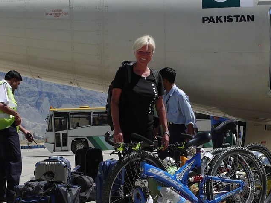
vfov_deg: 17.3
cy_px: 131
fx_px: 665
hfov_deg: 23.0
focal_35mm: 85
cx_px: 172
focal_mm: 11.5
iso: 100
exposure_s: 1/250
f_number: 5.6
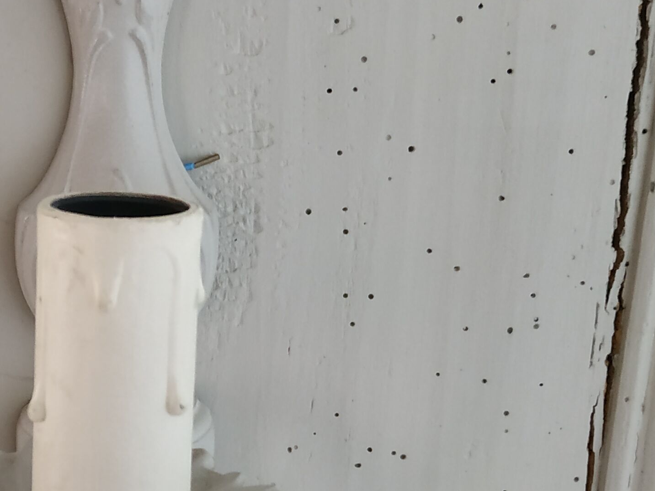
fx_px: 1268
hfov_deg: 27.5
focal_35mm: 67
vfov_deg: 21.9
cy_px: 271
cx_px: 22
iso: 500
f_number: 1.9
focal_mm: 3.94
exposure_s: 1/20
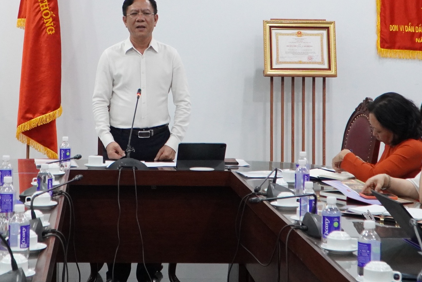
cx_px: 134
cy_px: 38
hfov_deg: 25.1
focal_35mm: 80
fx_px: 940
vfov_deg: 16.9
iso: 2500
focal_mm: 23
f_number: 4
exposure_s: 1/125
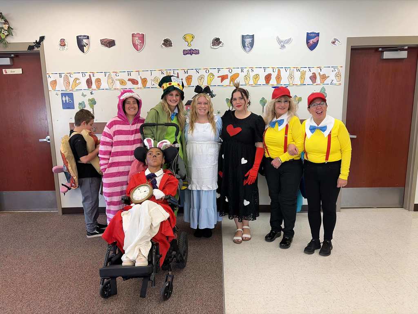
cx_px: 209
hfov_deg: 67.3
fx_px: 314
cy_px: 157
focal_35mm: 26
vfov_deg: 53.1
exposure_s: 1/120
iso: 125
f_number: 1.6
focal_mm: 5.96
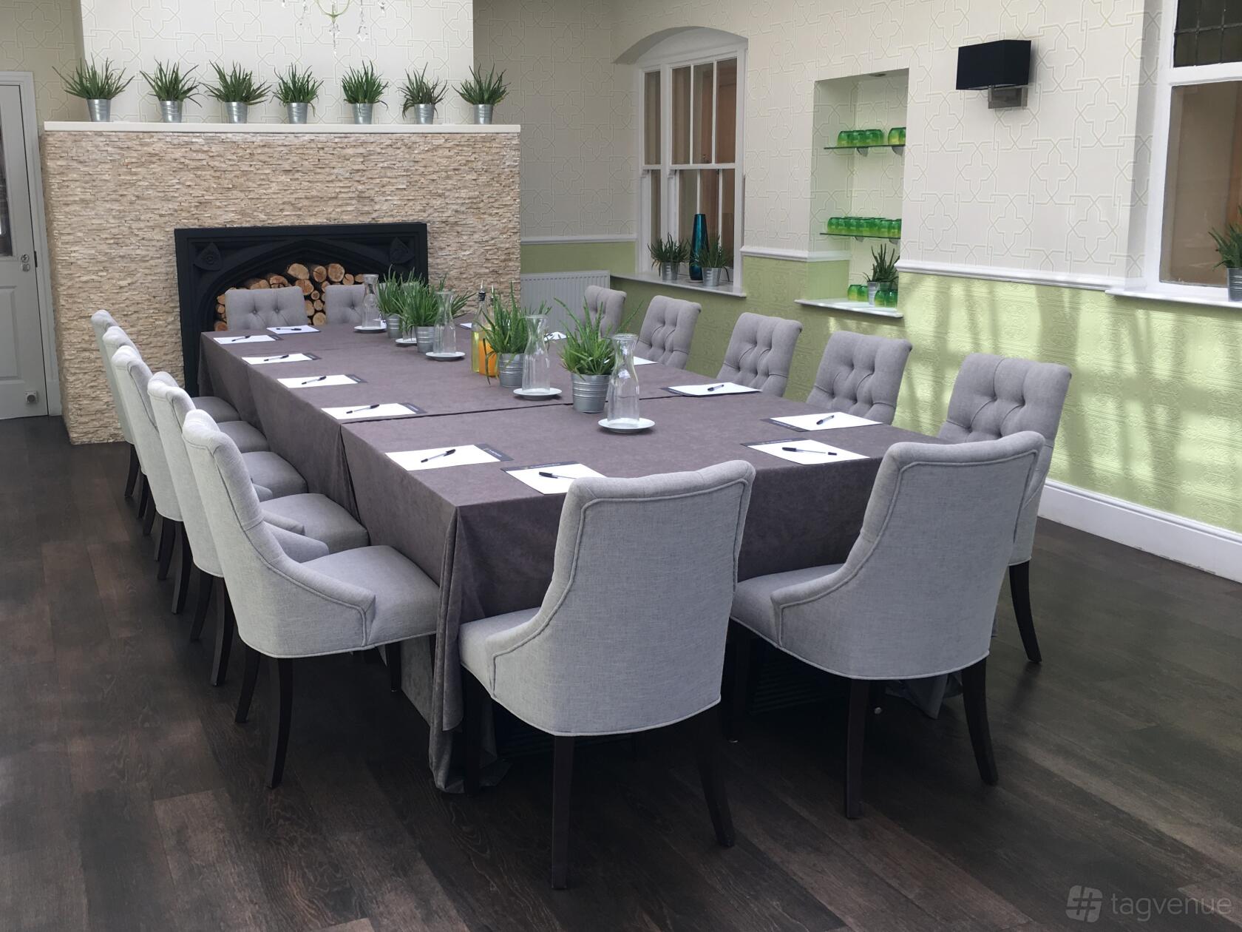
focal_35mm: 29
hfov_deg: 61.7
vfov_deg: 48.2
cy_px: 466
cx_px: 621
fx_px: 1041
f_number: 2.2
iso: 25
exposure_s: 1/100
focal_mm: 4.15
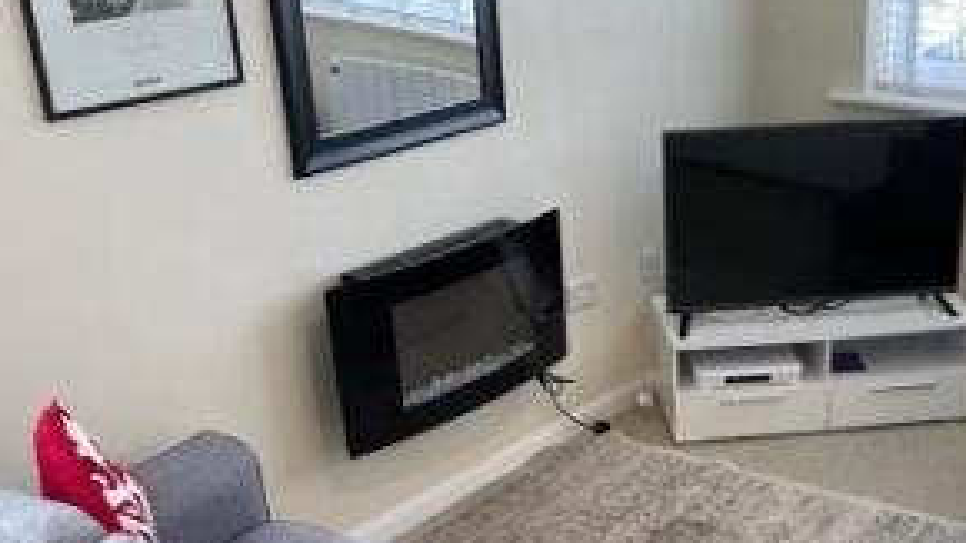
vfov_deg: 20.1
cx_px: 728
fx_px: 1460
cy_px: 601
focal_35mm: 57
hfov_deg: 35.8
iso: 64
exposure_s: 1/100
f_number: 1.6
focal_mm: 4.2
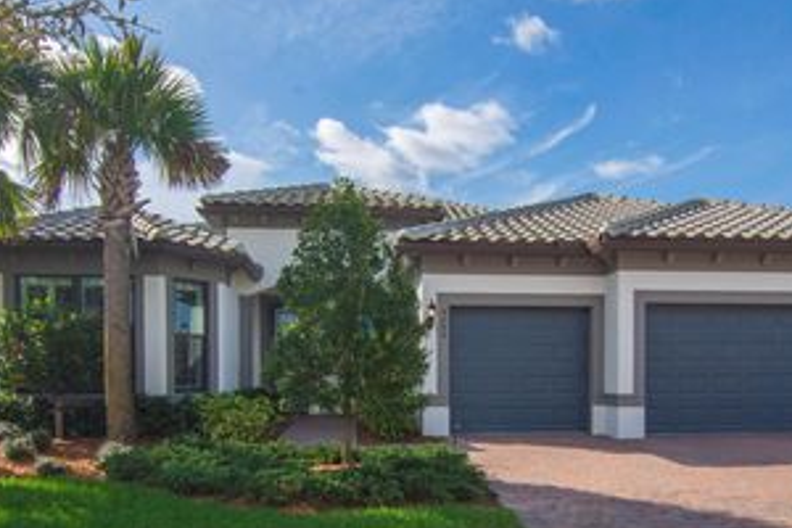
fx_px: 660
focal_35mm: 30
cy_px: 389
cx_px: 430
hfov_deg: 61.8
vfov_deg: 42.4
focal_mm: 12
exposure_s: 1/250
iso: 320
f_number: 16
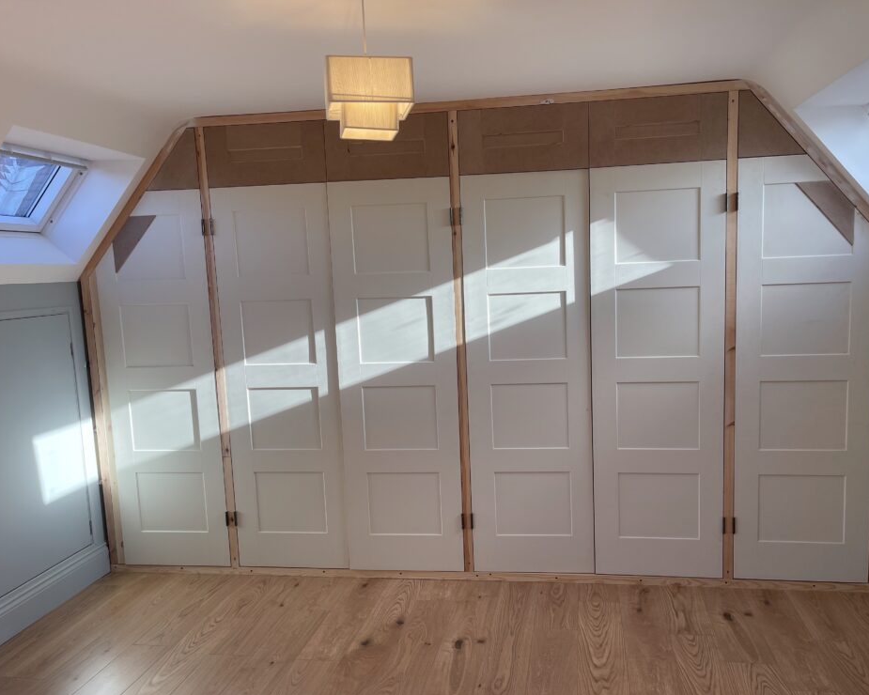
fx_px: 694
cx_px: 472
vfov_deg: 53.2
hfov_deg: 64.0
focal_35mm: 27
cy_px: 360
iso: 32
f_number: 1.6
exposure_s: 1/305
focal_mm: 5.1
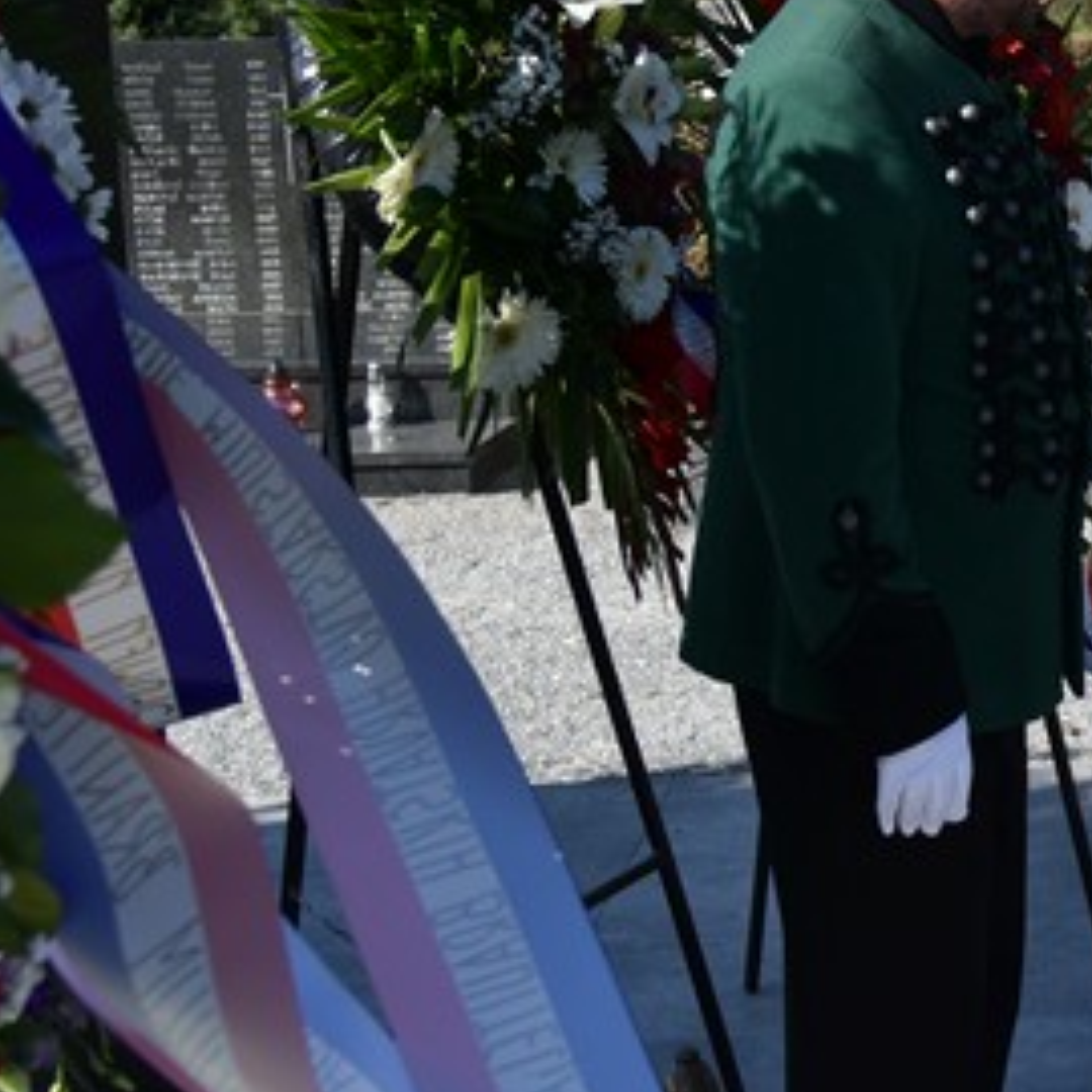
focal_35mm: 62
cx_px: 1448
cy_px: 354
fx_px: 2213
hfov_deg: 24.1
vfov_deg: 27.5
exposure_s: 1/2500
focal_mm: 24
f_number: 4
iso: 320
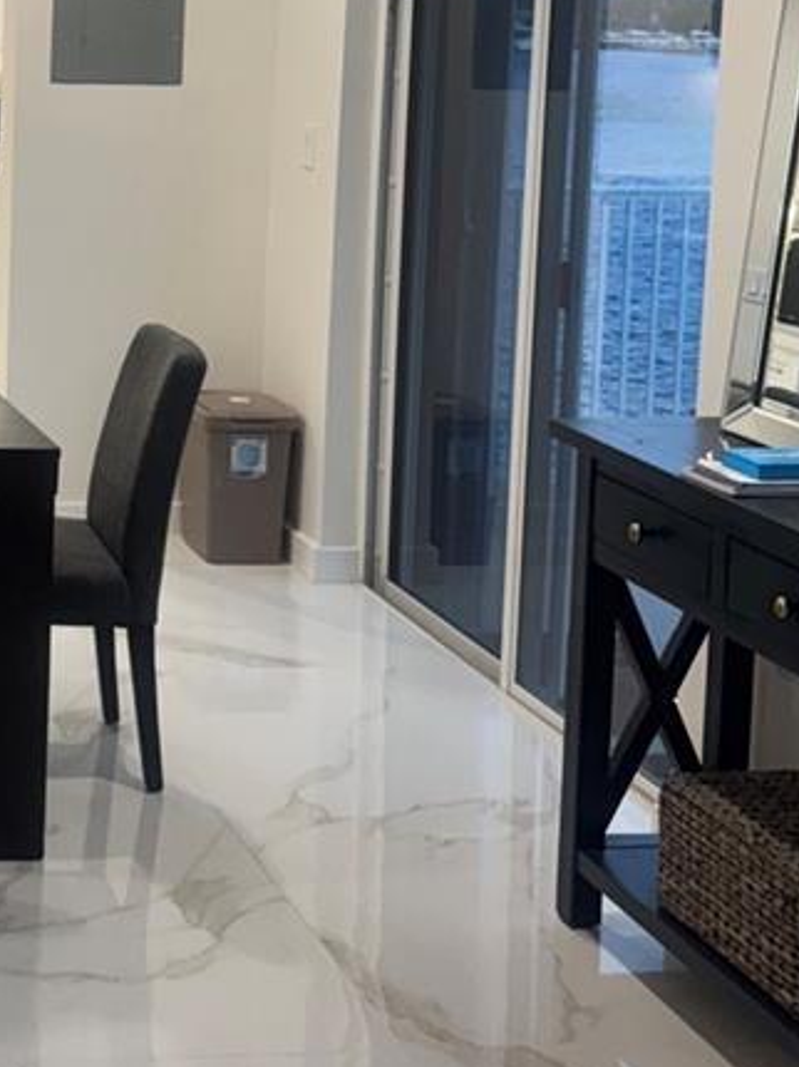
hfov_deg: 20.3
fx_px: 2064
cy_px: 149
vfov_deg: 28.1
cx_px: -206
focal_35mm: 67
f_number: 1.78
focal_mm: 6.76
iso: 200
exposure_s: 1/120
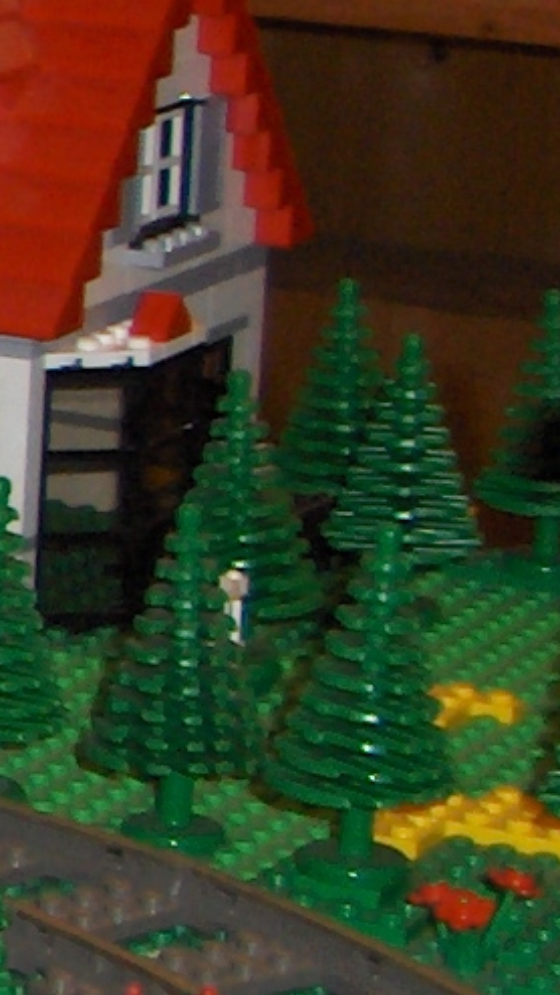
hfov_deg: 5.9
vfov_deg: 12.1
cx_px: -1551
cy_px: 600
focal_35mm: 178
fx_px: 4697
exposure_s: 1/60
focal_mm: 5.8
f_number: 2.6
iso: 100
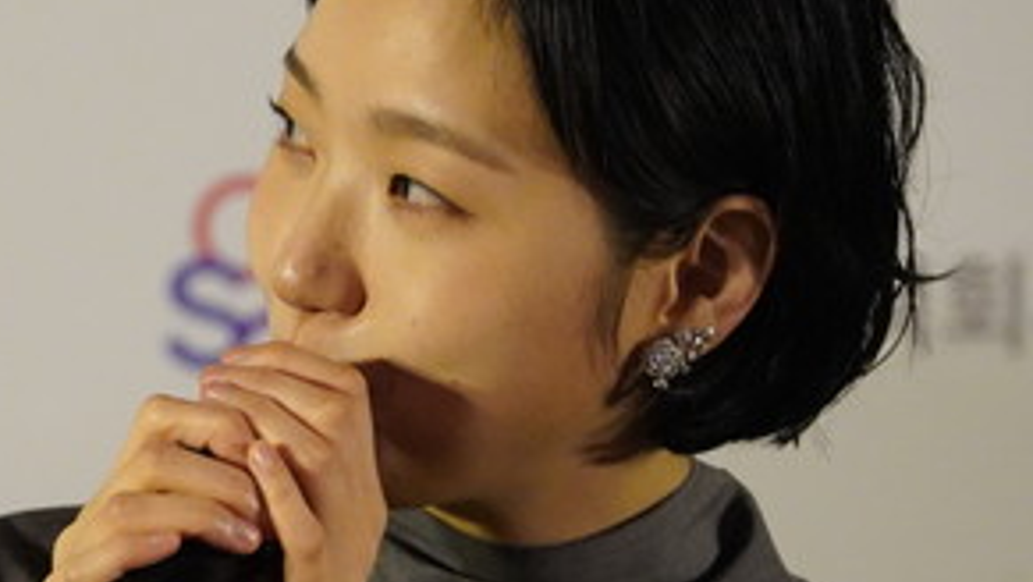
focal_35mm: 925
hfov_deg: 2.3
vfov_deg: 1.3
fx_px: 25359
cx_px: 376
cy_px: 312
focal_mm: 329.5
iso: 8000
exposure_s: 1/125
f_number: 6.3
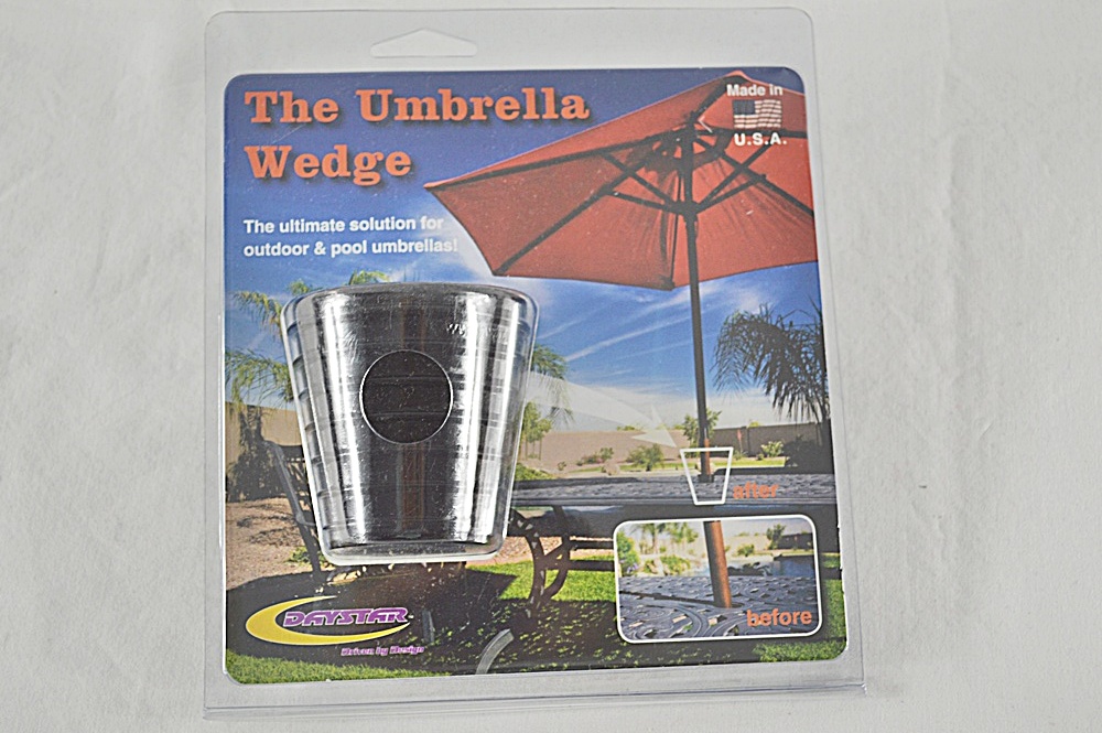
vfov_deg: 26.4
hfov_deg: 38.9
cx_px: 551
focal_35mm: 51
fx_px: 1560
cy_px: 366
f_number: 5
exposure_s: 1/60
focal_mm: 34
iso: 400
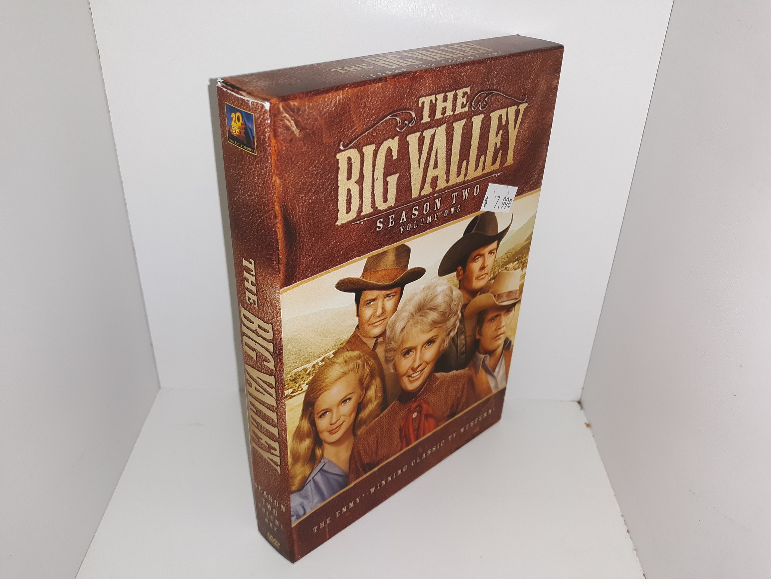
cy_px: 290
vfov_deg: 49.7
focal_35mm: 28
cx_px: 386
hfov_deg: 63.4
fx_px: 624
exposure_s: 1/149
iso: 40
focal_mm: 3.7
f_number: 1.7
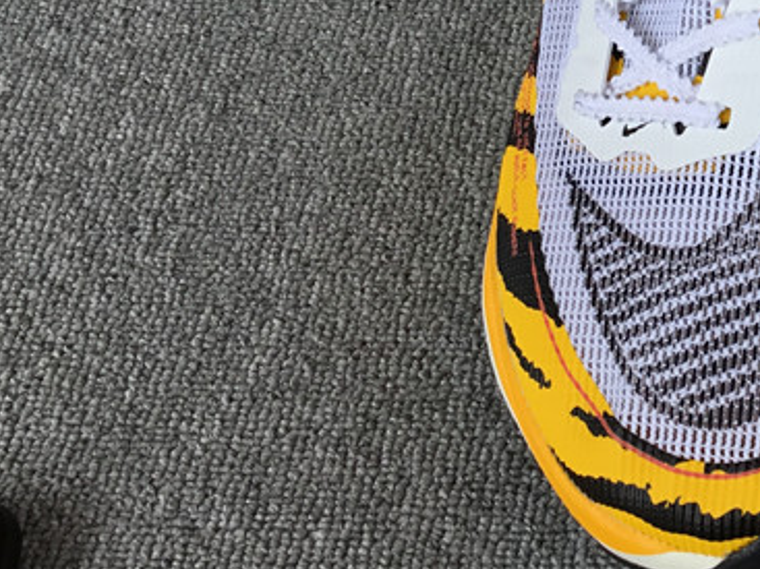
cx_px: 861
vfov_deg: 18.9
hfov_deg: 23.8
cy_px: 13
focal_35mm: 76
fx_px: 1668
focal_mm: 3.3
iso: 25
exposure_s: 1/261
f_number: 2.4
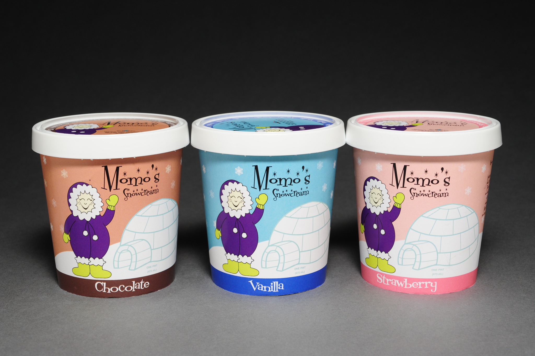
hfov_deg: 33.4
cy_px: 178
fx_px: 891
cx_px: 268
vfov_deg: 22.6
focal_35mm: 60
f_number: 16
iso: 400
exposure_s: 1/8
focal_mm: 60
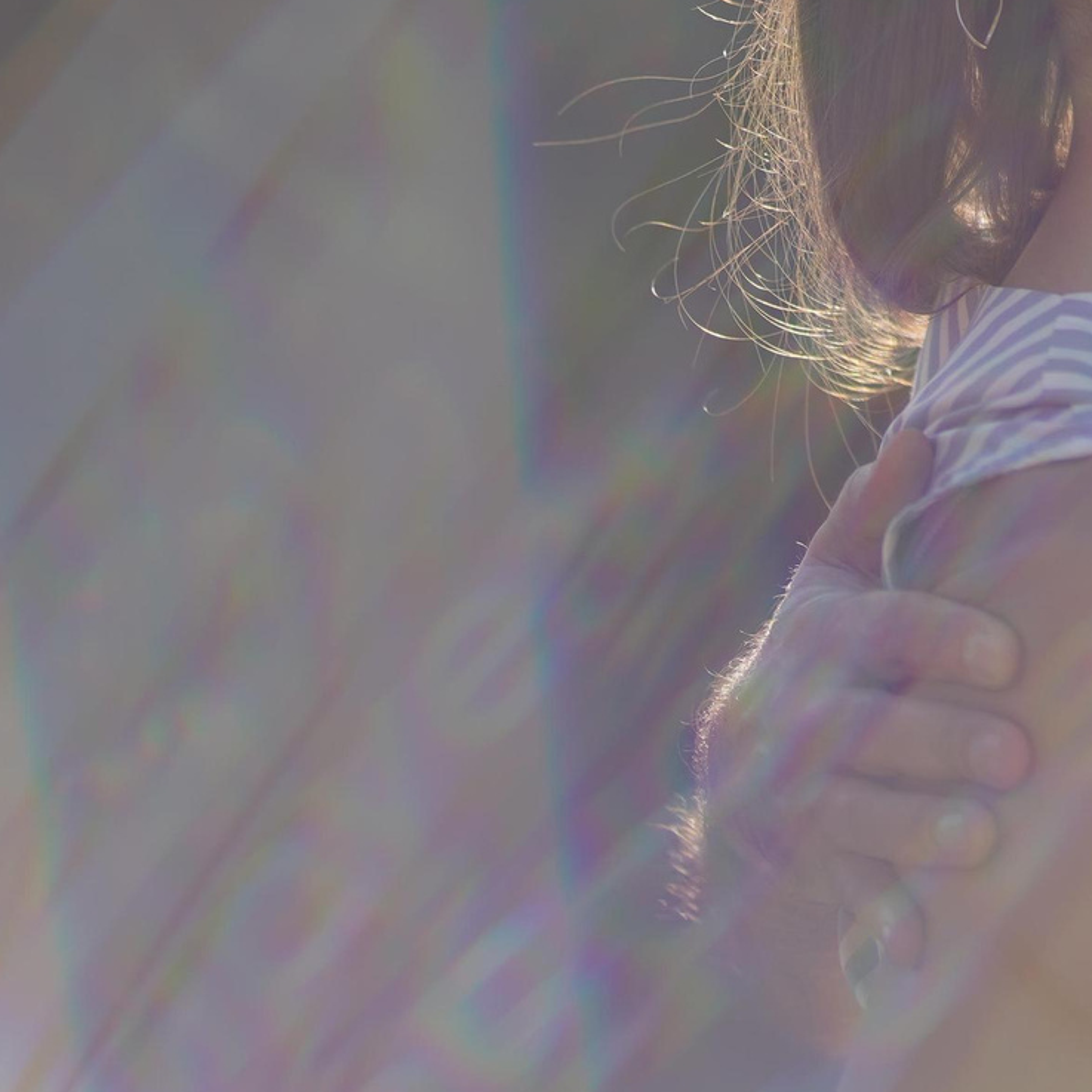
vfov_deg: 7.0
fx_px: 8958
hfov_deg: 6.9
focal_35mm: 251
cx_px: 1550
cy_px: 125
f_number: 1.4
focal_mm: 85
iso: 50
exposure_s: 1/1600
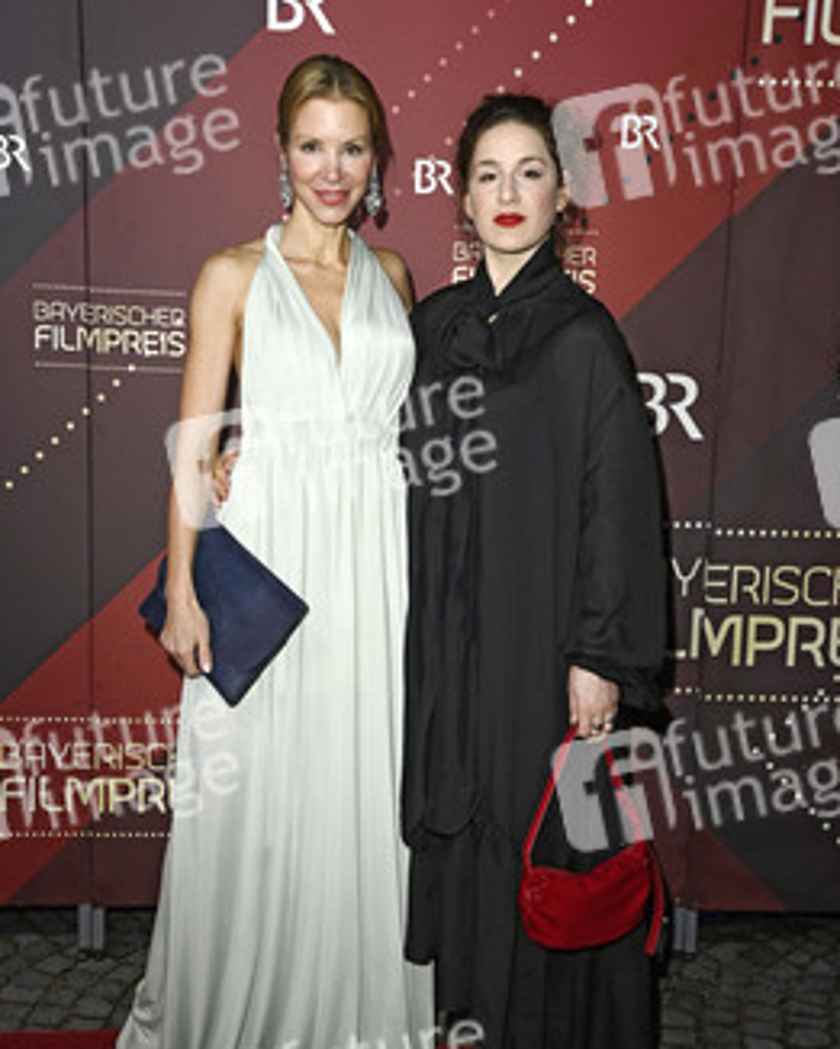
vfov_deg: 40.2
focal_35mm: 46
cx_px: 425
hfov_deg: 32.8
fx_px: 1429
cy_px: 615
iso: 800
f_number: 5.6
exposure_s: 1/160
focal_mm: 40
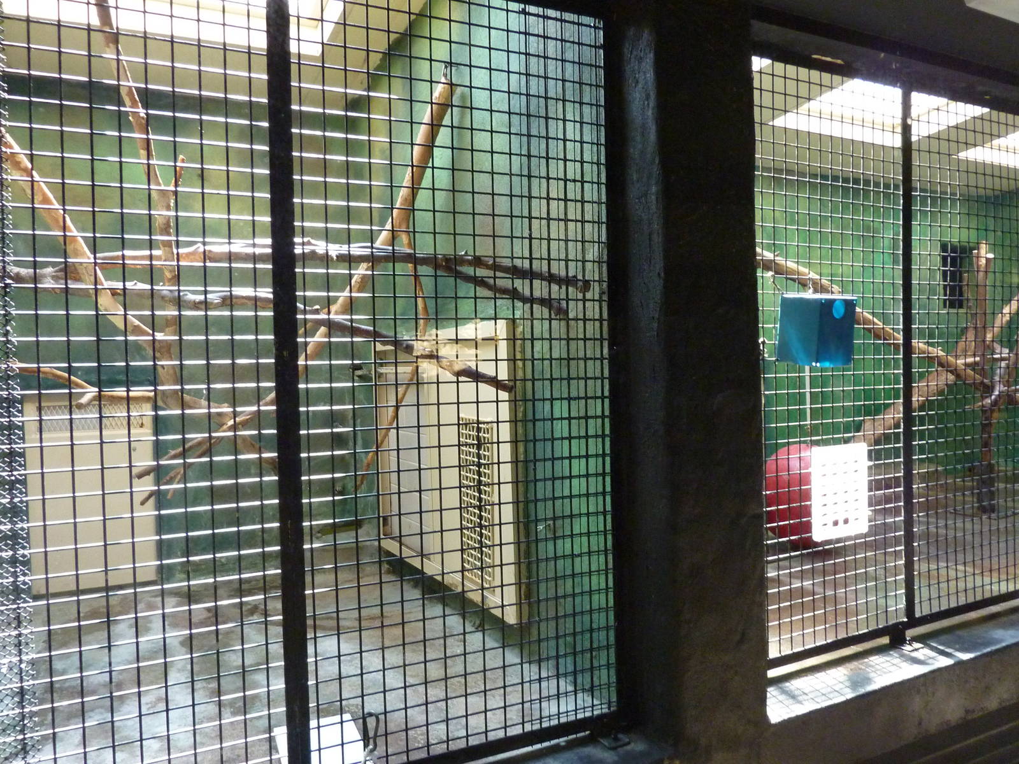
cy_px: 382
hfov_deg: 69.4
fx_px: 736
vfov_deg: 54.9
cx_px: 510
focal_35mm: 25
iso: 400
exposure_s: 1/50
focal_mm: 4.1
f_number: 3.3
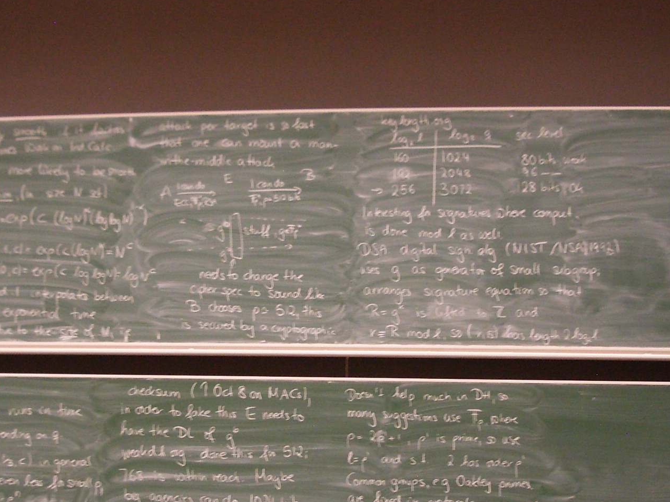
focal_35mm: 66
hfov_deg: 29.4
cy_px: 347
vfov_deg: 22.1
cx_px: 343
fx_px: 1277
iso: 200
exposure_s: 1/10
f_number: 2.8
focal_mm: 6.8
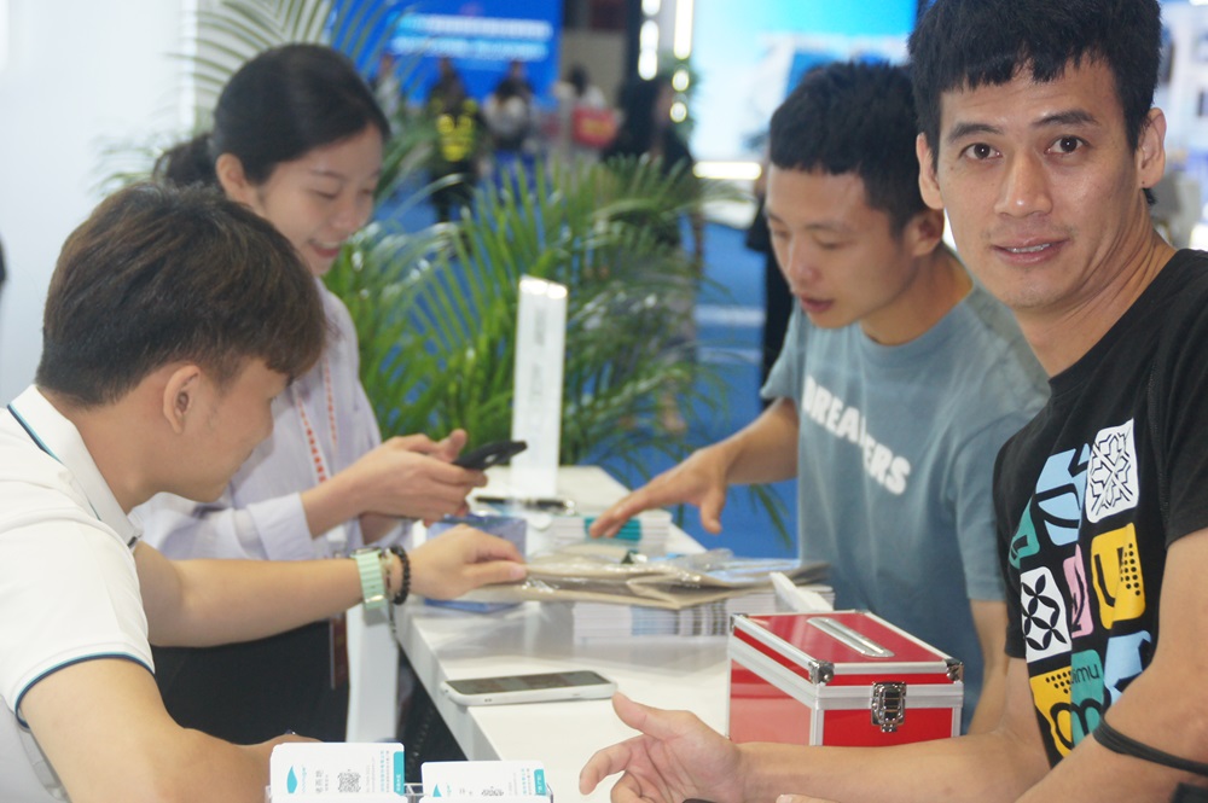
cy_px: 402
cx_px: 604
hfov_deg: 24.6
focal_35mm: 82
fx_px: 2766
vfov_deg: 16.5
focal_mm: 55
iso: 640
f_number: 5
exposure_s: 1/125
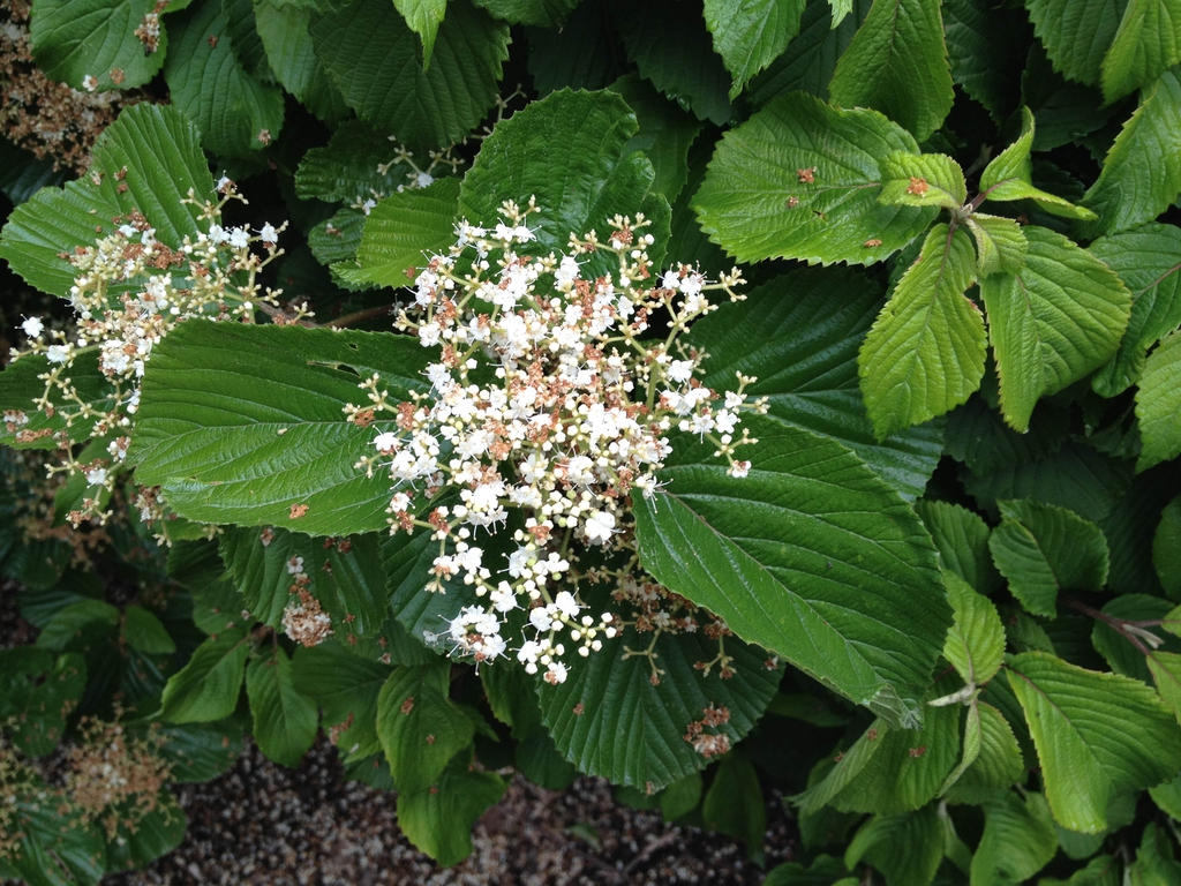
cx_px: 590
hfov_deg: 52.6
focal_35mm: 35
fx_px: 1194
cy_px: 443
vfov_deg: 40.7
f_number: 2.4
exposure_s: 1/180
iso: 50
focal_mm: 4.28
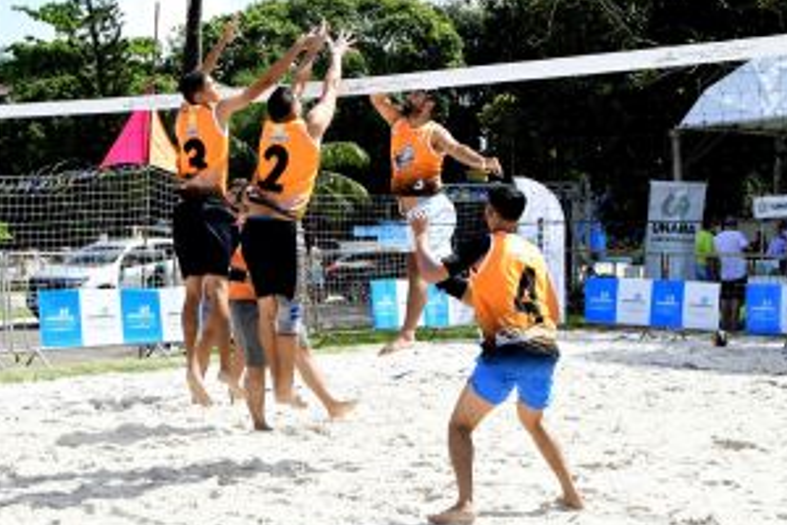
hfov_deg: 29.6
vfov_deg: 20.0
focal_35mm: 68
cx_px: 354
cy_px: 193
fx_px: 1486
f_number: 10
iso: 640
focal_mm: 34
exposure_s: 1/400
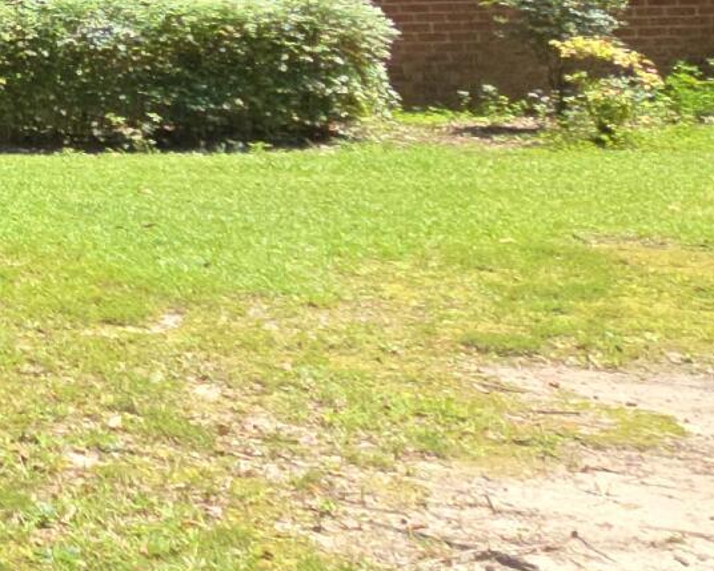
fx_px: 1501
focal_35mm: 71
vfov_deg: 19.5
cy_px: -218
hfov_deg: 18.2
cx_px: -710
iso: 50
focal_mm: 2.2
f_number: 2.2
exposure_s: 1/871
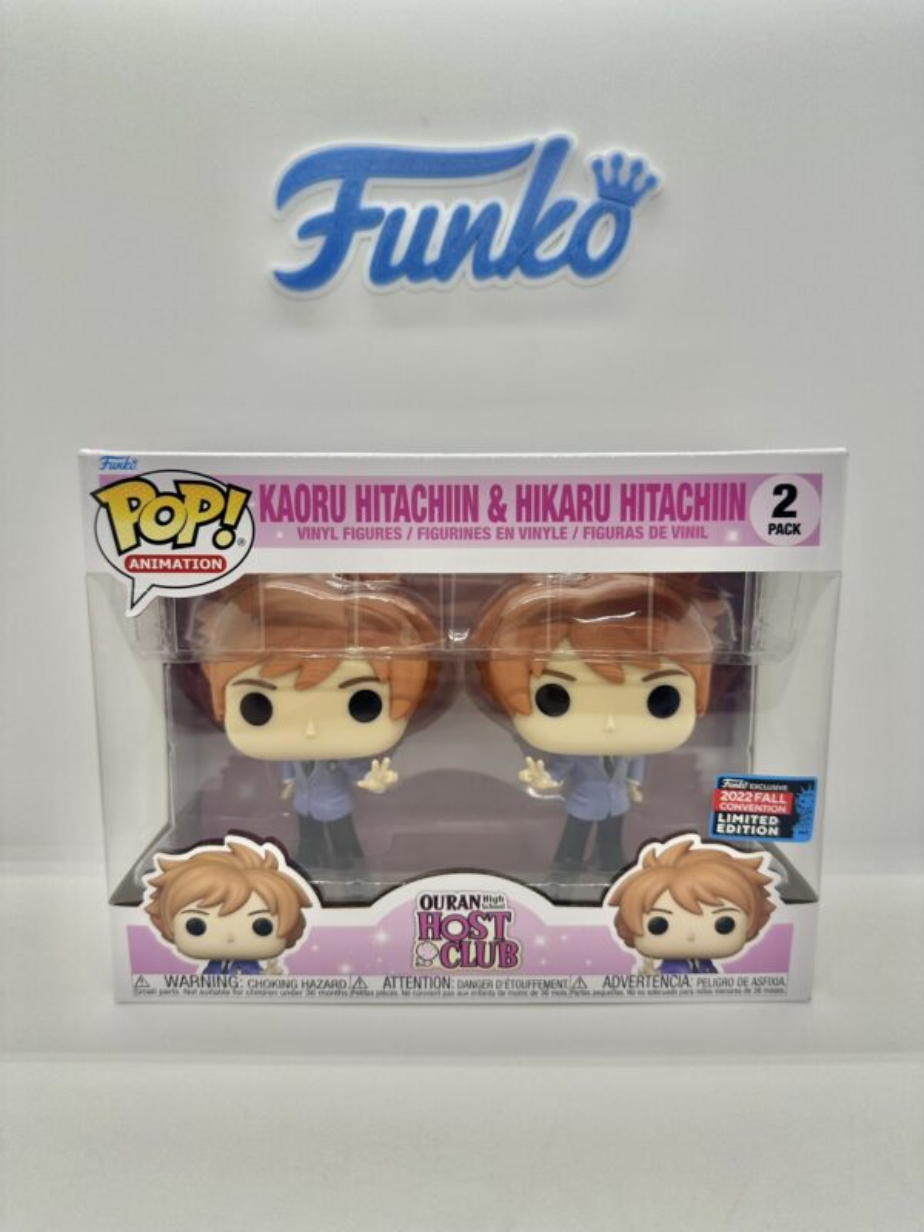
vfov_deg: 71.6
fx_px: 854
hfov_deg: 56.8
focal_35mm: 24
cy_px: 616
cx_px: 462
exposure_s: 1/246
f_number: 1.78
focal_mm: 6.86
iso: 80
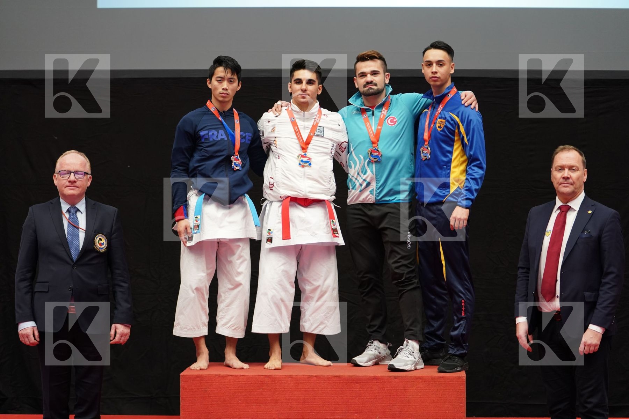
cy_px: 210
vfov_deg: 14.7
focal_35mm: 93
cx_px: 314
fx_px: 1625
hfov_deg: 21.9
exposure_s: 1/320
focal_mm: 93
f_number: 2.8
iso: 1600
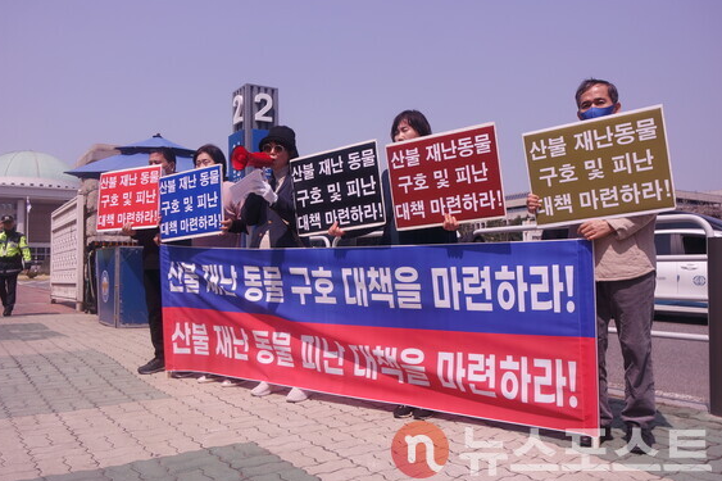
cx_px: 346
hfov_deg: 58.7
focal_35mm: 32
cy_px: 241
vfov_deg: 41.1
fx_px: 642
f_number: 7.1
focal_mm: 20
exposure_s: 1/500
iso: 100
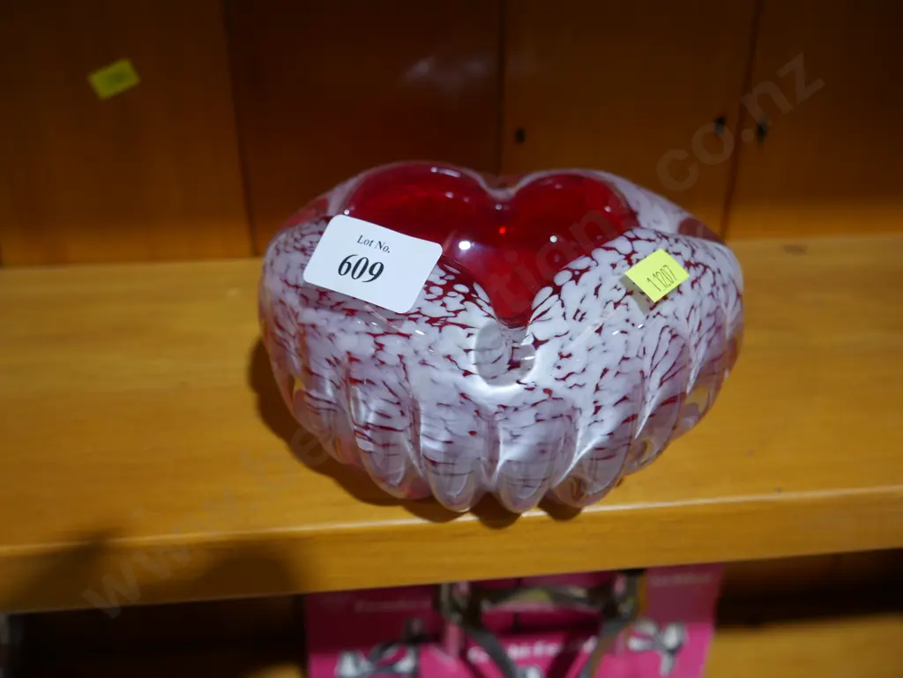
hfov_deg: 56.8
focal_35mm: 32
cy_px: 339
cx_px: 452
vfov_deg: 44.2
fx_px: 835
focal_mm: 16
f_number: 3.6
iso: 320
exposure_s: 1/60
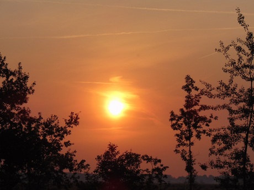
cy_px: 95
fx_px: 1203
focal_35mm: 164
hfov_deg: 12.0
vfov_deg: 9.1
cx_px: 127
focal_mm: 29.5
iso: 80
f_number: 10.4
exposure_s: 1/200
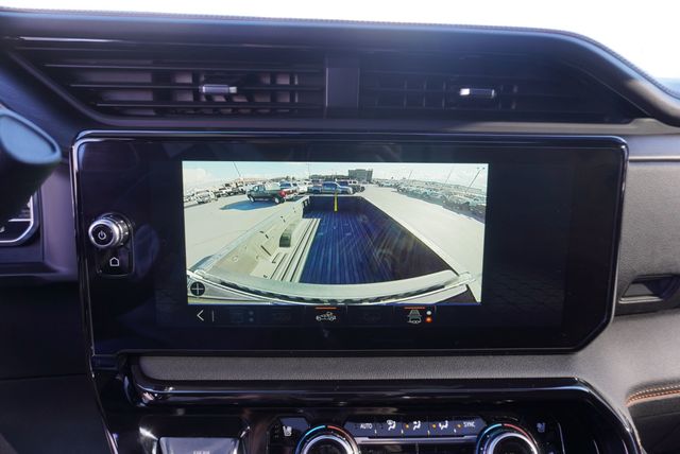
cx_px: 340
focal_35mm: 24
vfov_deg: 53.2
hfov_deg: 73.7
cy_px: 227
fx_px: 454
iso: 125
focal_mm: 16
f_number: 4
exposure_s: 1/60
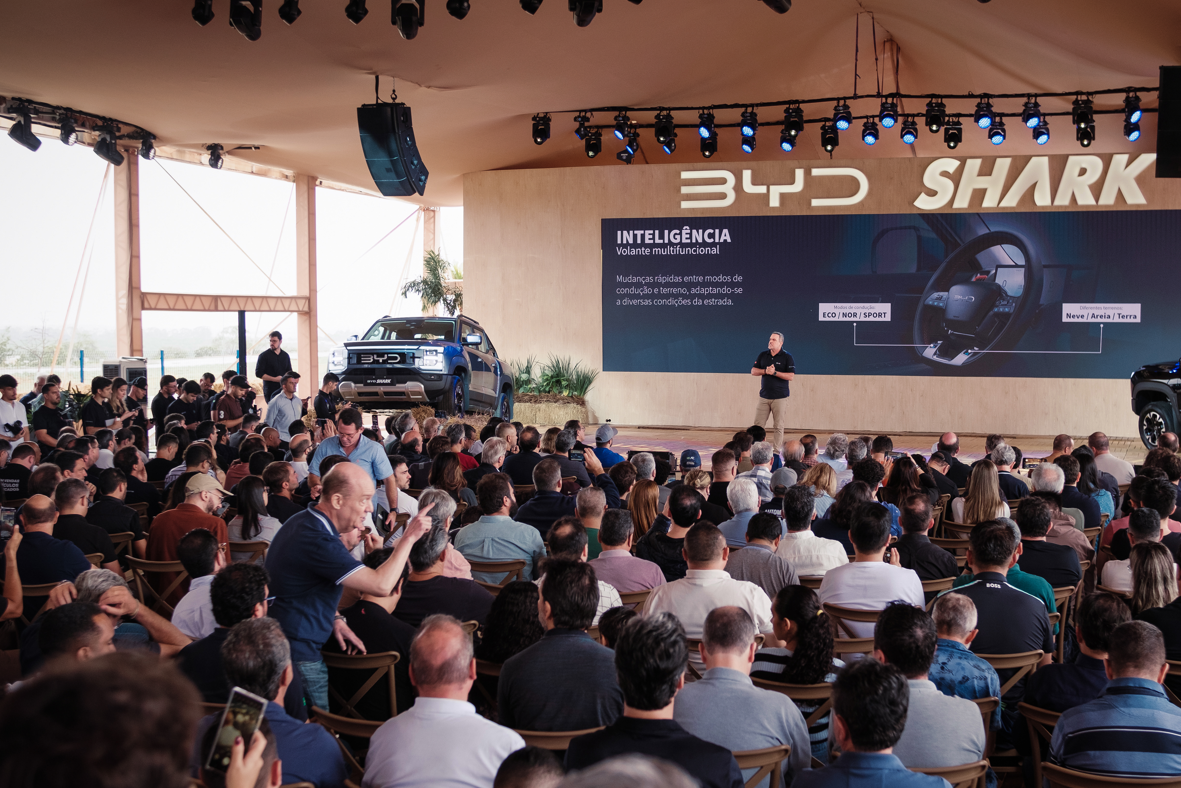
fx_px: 1476
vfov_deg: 29.9
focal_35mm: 45
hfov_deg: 43.5
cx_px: 659
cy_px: 433
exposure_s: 1/320
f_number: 2.2
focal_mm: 23
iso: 500
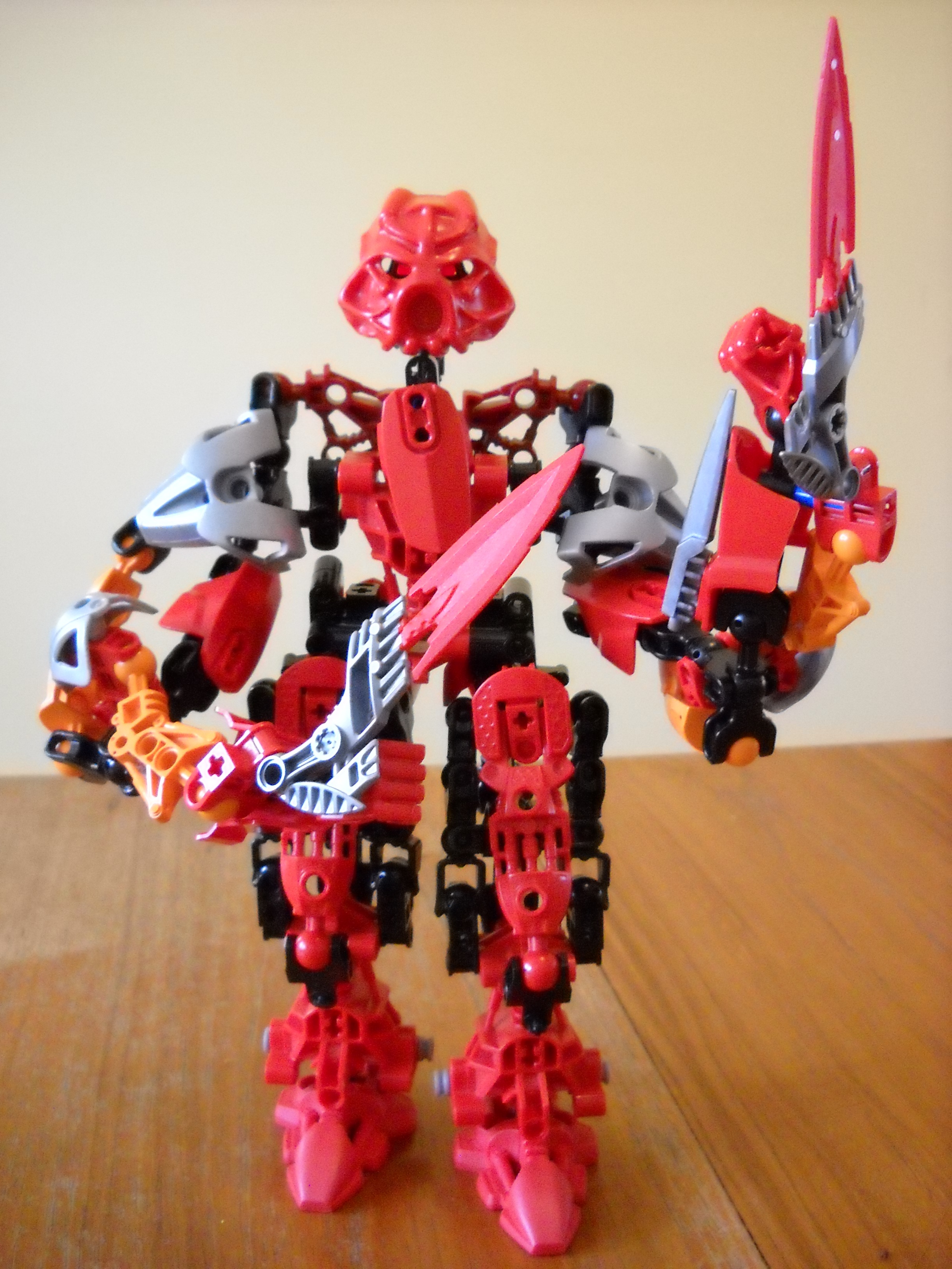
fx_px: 1503
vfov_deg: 45.8
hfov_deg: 35.1
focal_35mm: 41
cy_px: 634
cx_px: 476
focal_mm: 6.72
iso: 800
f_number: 3.1
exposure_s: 1/30
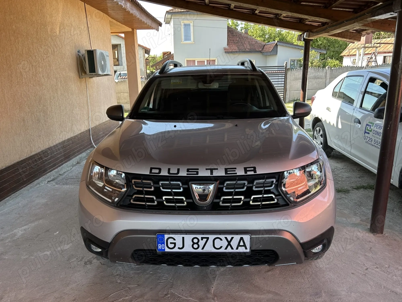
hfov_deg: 67.3
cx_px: 201
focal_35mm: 26
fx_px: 302
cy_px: 151
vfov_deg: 53.1
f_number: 1.5
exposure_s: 1/309
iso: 50
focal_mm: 5.7
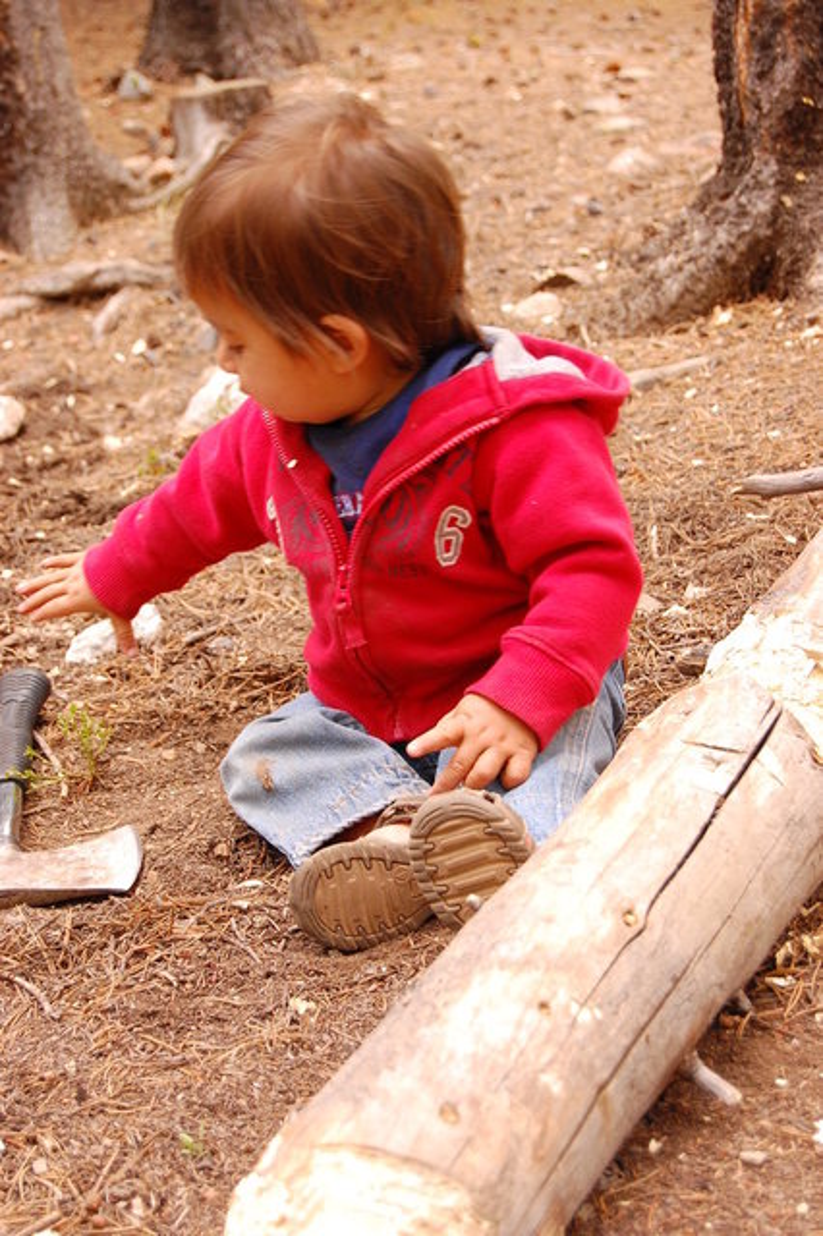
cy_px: 618
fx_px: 2574
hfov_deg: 18.2
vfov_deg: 27.0
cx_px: 412
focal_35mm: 75
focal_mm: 50
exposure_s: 1/60
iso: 400
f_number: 5.6
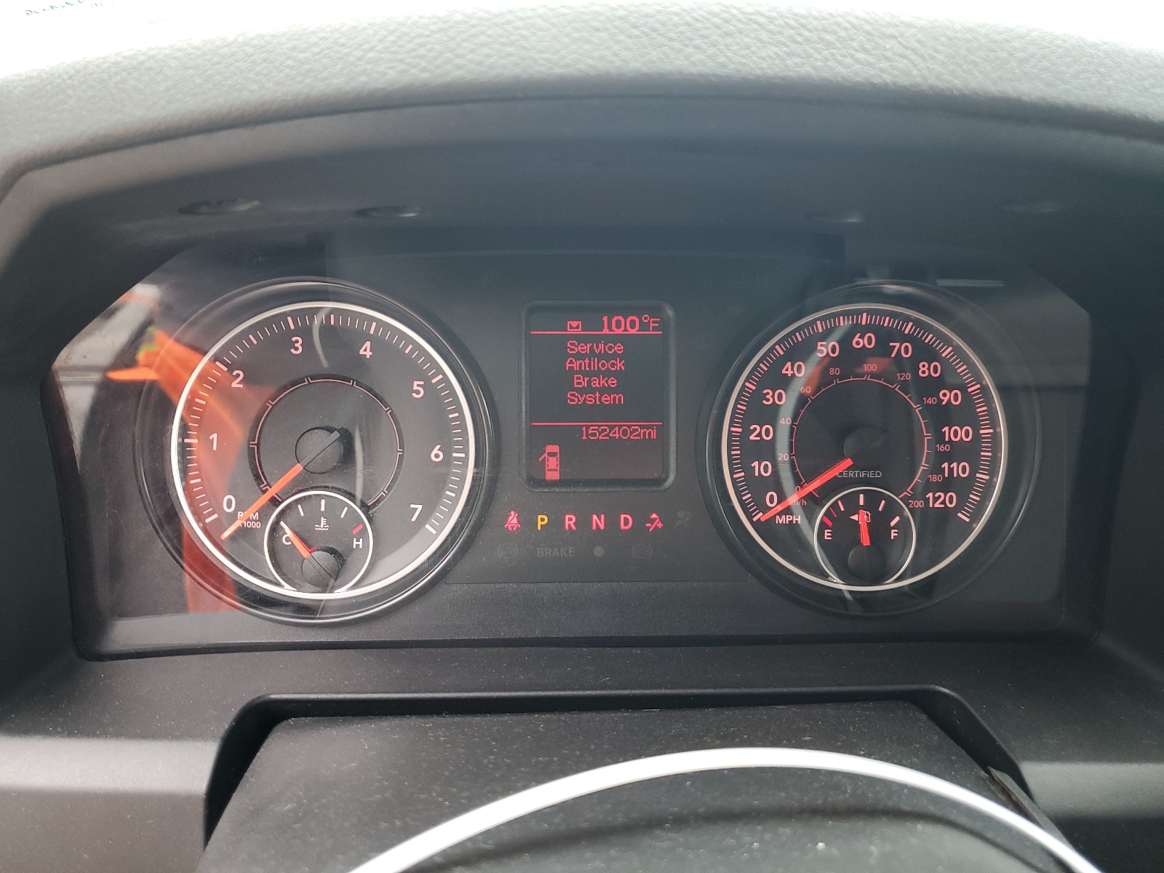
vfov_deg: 53.1
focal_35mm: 26
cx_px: 582
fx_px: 874
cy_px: 436
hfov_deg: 67.3
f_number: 1.5
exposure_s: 1/120
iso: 78
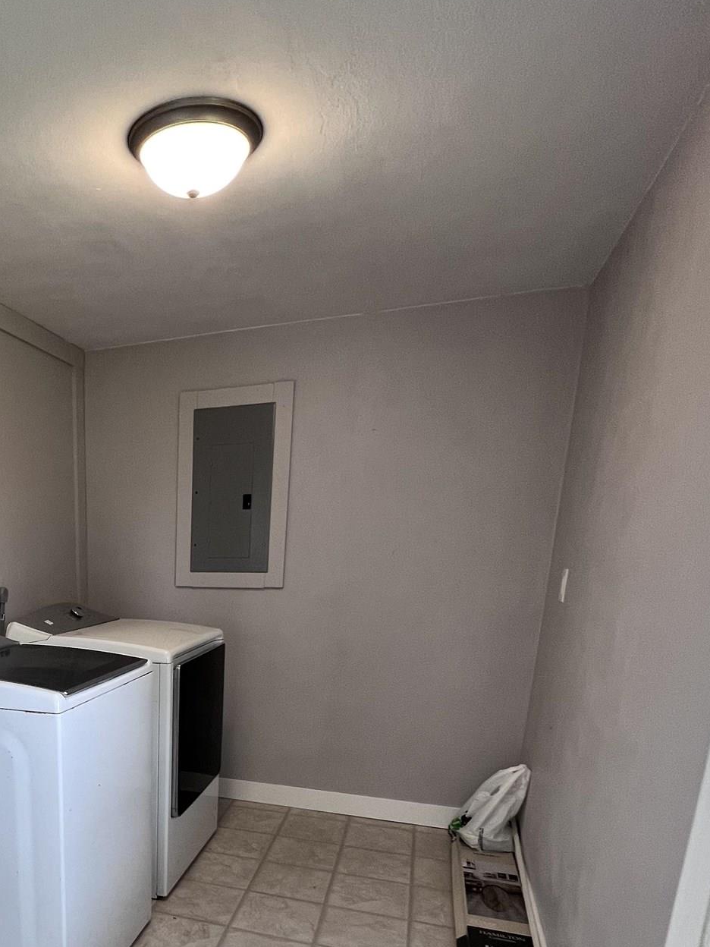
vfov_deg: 66.3
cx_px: 108
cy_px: 731
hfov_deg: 51.9
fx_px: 656
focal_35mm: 24
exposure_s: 1/120
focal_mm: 1.57
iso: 125
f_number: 1.8
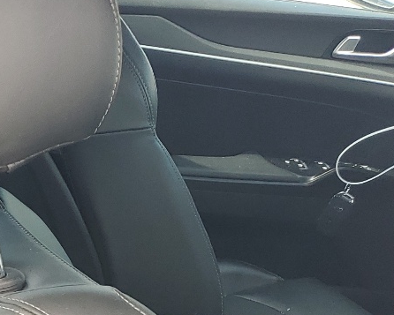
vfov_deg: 15.5
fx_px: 1061
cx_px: -257
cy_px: 476
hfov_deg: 17.9
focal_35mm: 91
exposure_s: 1/227
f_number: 1.5
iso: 50
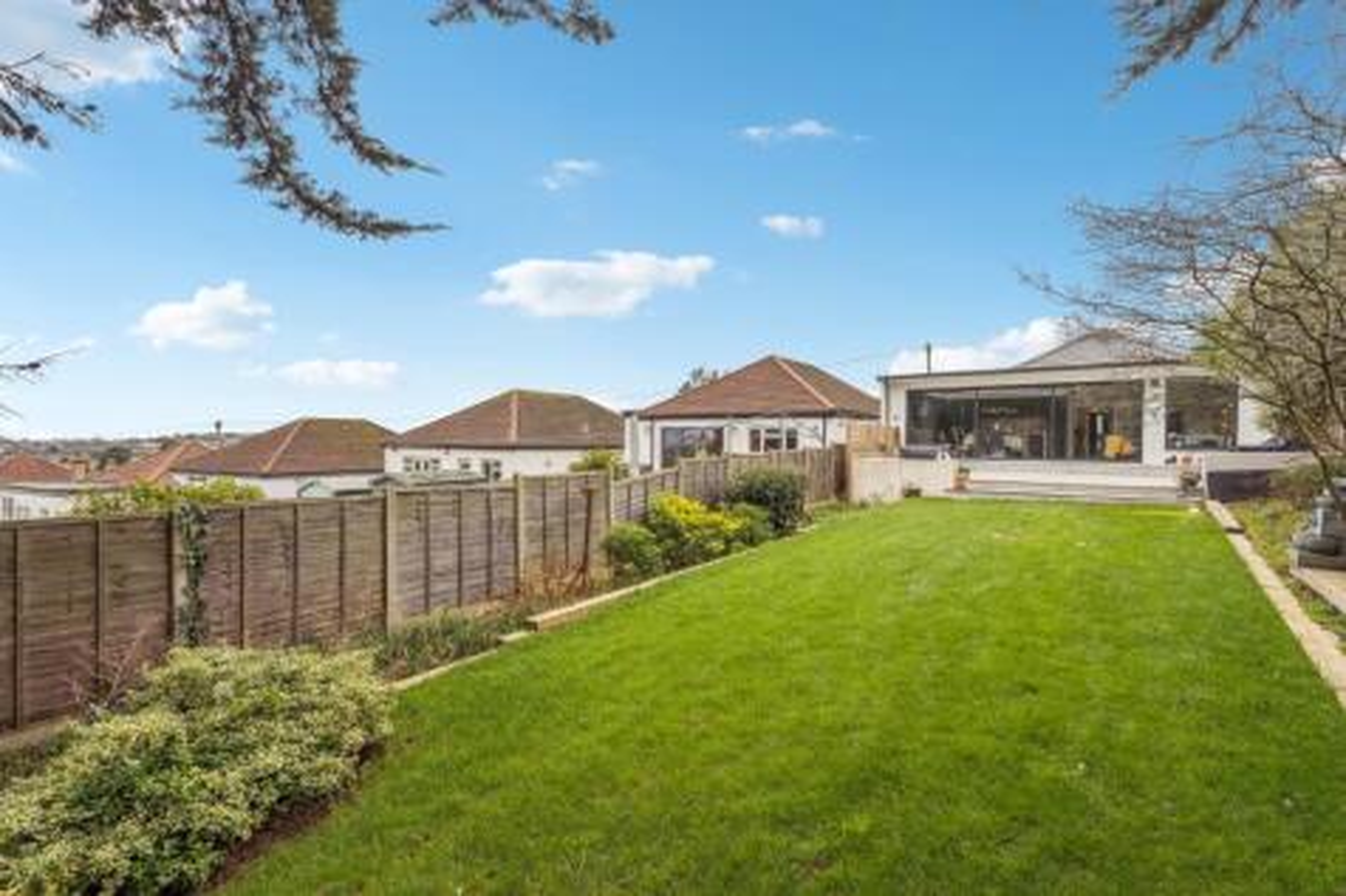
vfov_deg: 73.7
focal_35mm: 16
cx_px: 673
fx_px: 598
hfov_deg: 96.8
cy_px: 448
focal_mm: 16
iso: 640
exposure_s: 1/80
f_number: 9
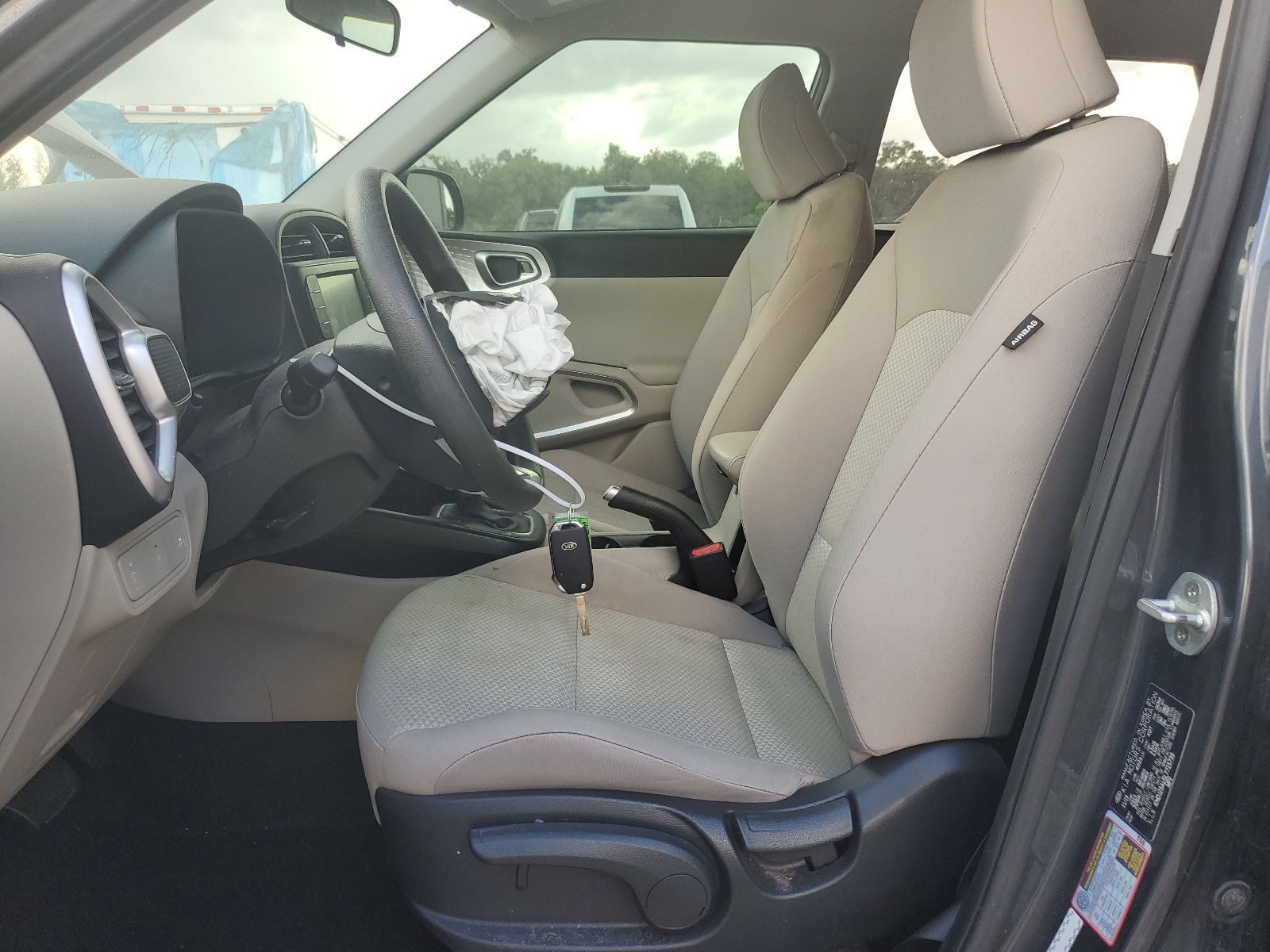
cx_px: 635
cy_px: 476
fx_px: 954
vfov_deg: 53.1
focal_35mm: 26
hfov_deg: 67.3
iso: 50
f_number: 1.5
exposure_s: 1/238
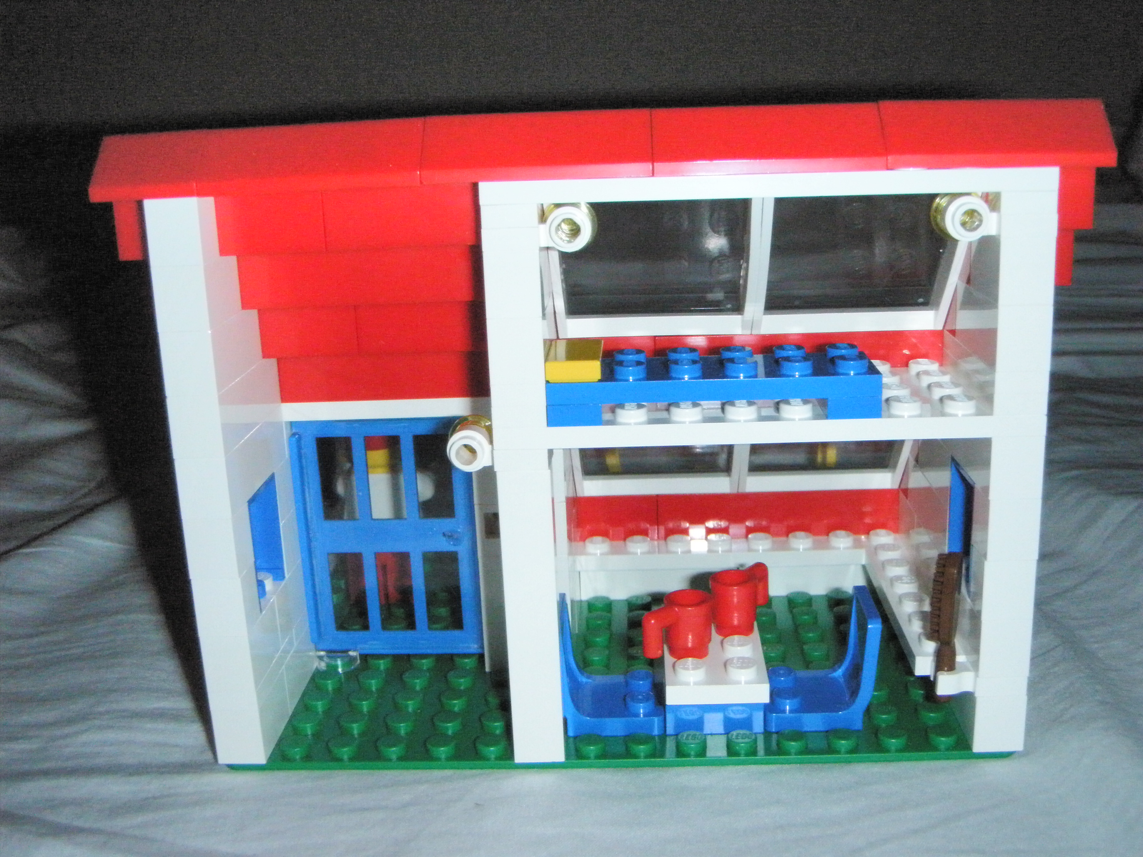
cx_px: 572
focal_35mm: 38
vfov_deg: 37.7
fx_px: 1255
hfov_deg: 49.0
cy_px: 428
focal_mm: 6.7
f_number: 6.6
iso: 640
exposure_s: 1/250
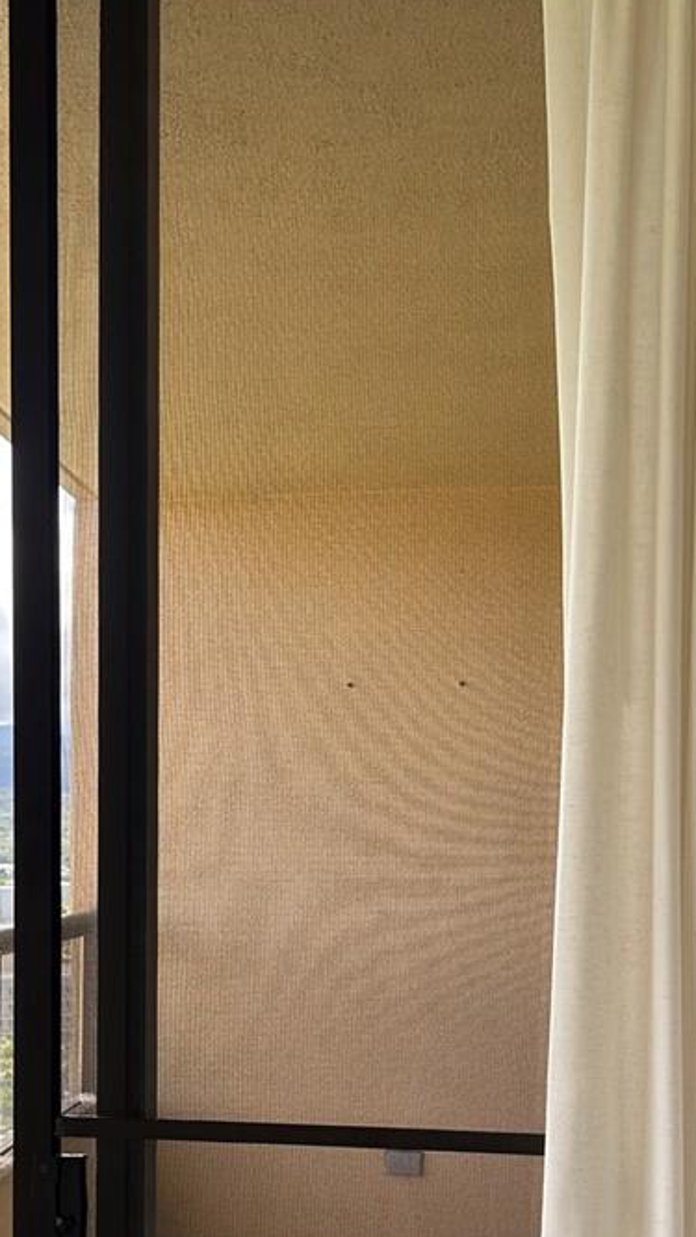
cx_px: 191
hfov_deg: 23.3
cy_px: 827
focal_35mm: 51
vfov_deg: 40.1
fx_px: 1672
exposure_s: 1/303
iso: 50
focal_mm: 5.7
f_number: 1.5
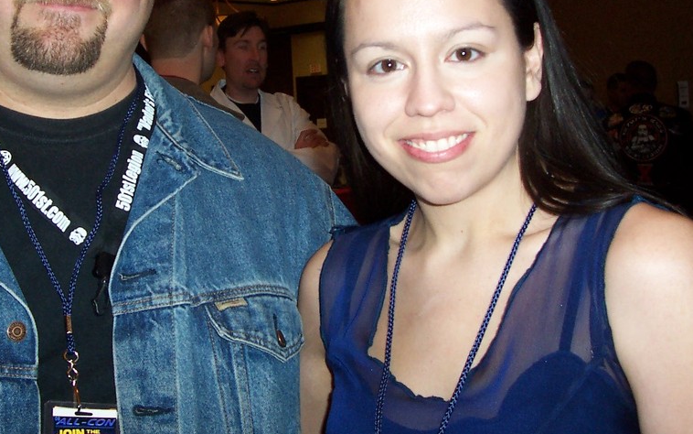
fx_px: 1001
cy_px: 111
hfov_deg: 38.0
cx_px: 271
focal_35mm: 53
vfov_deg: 24.2
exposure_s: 1/60
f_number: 2.8
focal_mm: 5.6
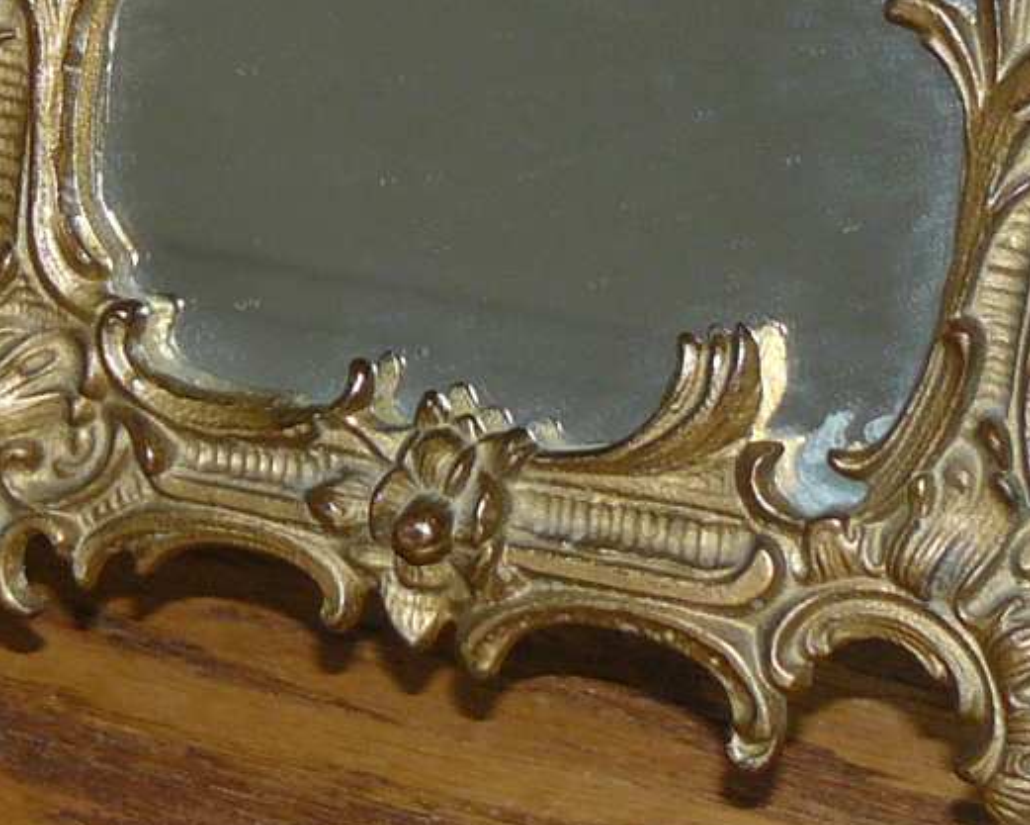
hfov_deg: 13.8
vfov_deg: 10.9
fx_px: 4208
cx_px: -4
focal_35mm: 138
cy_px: -226
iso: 100
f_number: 2.8
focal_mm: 6
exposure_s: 1/30
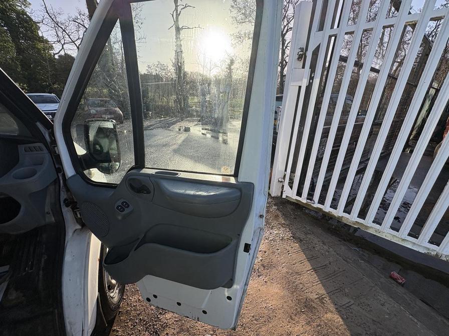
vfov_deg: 85.7
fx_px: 182
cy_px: 168
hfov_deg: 102.1
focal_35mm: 14
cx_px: 224
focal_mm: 2.22
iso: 40
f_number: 2.2
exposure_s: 1/779
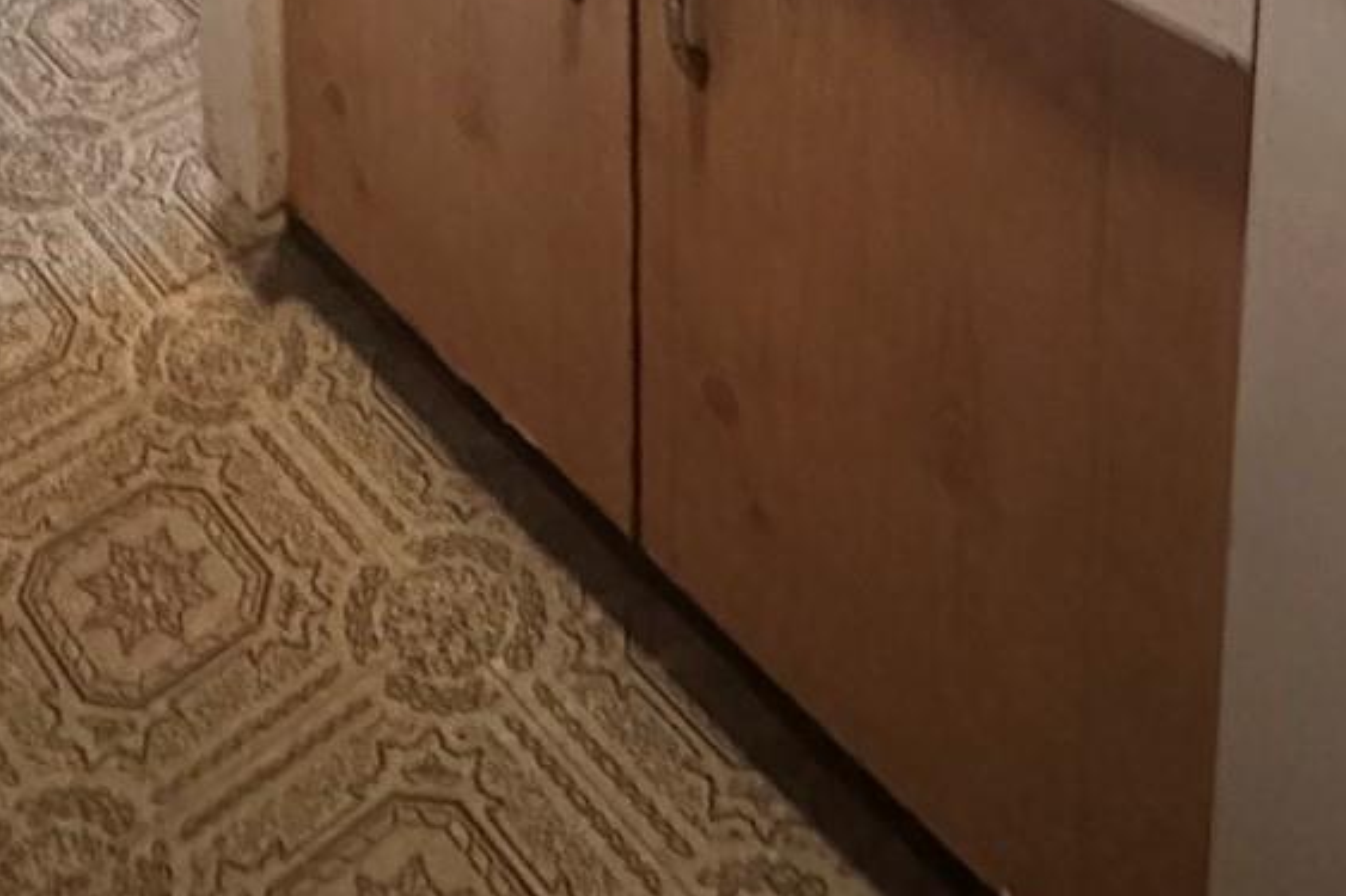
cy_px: -841
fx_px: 1981
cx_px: 433
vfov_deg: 18.2
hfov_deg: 37.1
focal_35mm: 53
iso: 1250
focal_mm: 2.22
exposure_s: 1/60
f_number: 2.2
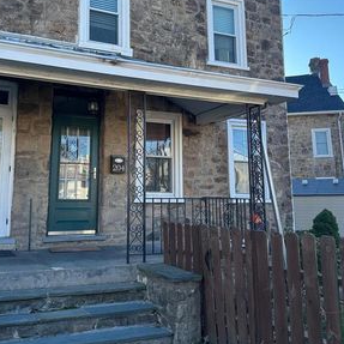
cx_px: 146
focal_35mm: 37
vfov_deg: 44.6
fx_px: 416
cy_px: 130
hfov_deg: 44.8
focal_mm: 6.86
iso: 80
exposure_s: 1/1050
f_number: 1.78
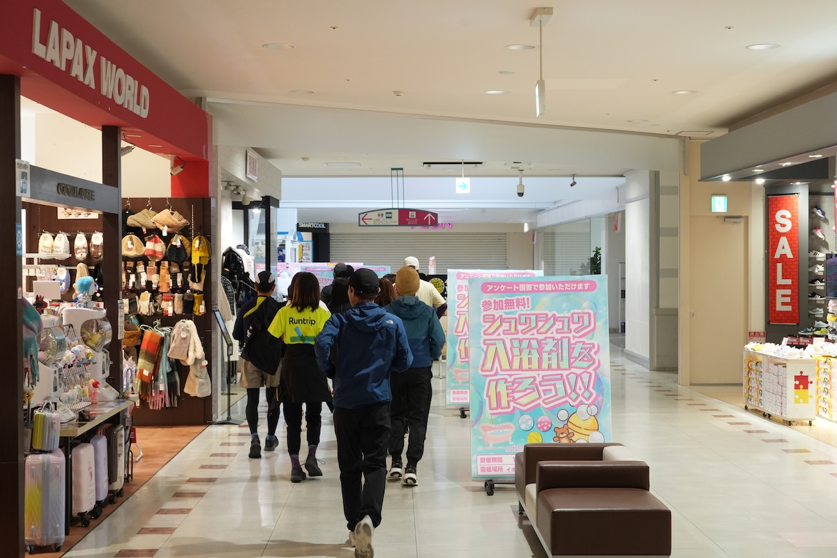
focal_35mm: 60
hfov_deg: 33.4
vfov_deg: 22.6
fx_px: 1395
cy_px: 279
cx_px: 418
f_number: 6.3
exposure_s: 1/100
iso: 2500
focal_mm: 60
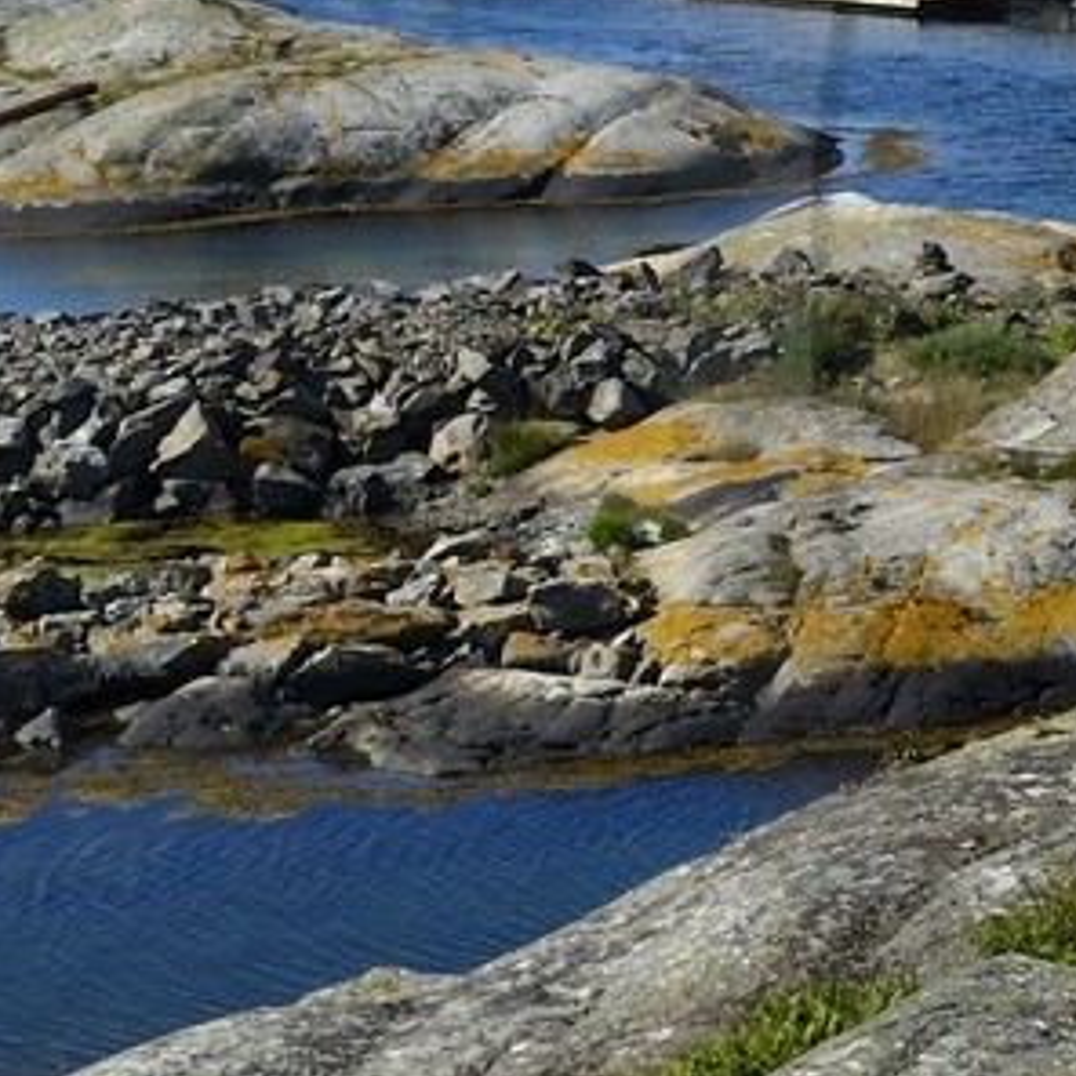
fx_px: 4677
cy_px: 280
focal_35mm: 133
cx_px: 2145
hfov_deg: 11.8
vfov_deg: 13.1
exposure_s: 1/200
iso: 100
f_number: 10
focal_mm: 29
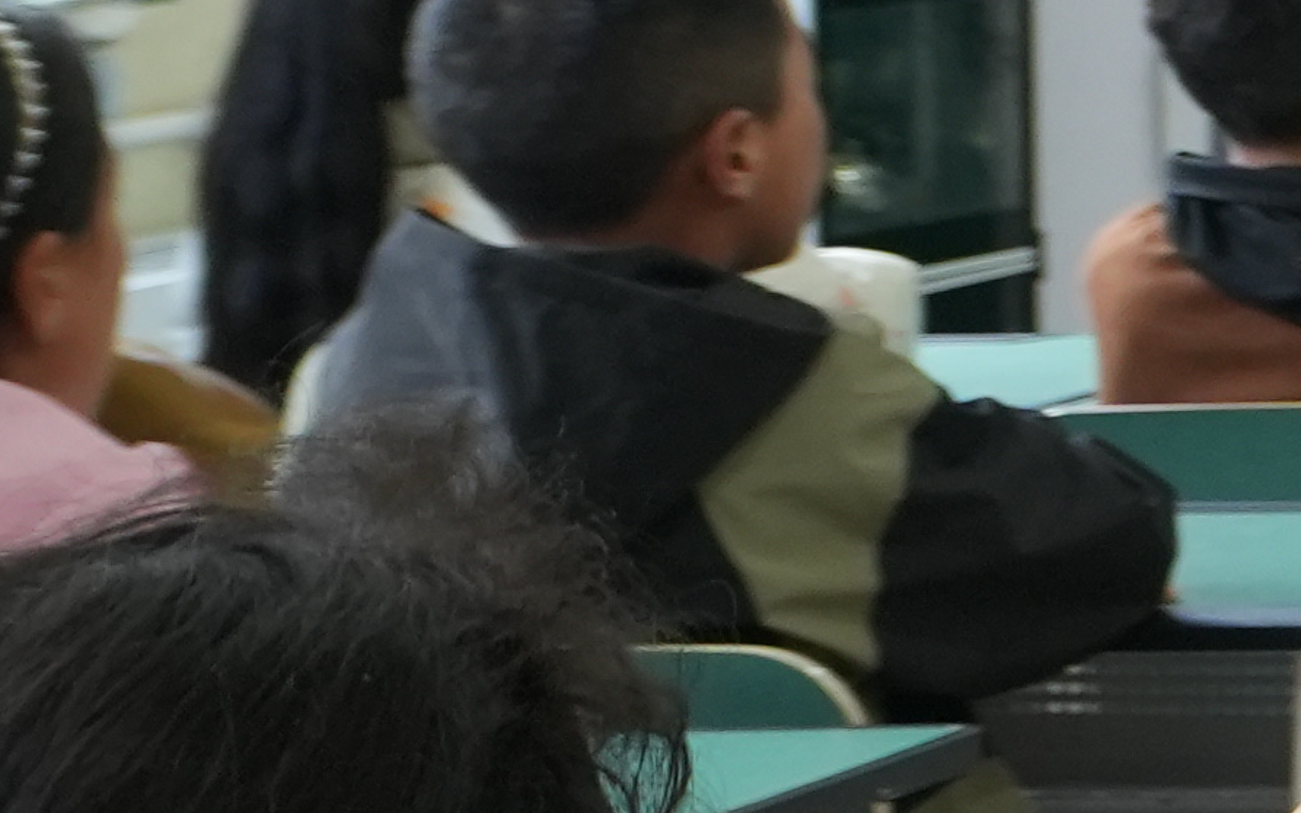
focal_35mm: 232
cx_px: 4939
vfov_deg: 5.6
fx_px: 8225
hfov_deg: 7.1
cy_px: -405
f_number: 4.5
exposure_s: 1/80
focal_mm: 29
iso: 1000
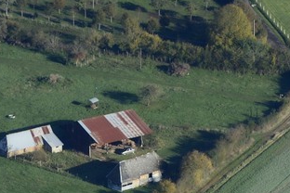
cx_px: 552
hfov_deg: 2.6
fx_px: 6404
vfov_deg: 1.7
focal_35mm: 795
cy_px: 424
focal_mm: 155
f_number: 6.3
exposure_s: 1/1000
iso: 400
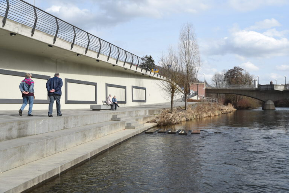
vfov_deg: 37.9
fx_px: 281
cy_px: 96
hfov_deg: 54.4
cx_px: 144
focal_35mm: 35
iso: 100
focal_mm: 35
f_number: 5.6
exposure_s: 1/320
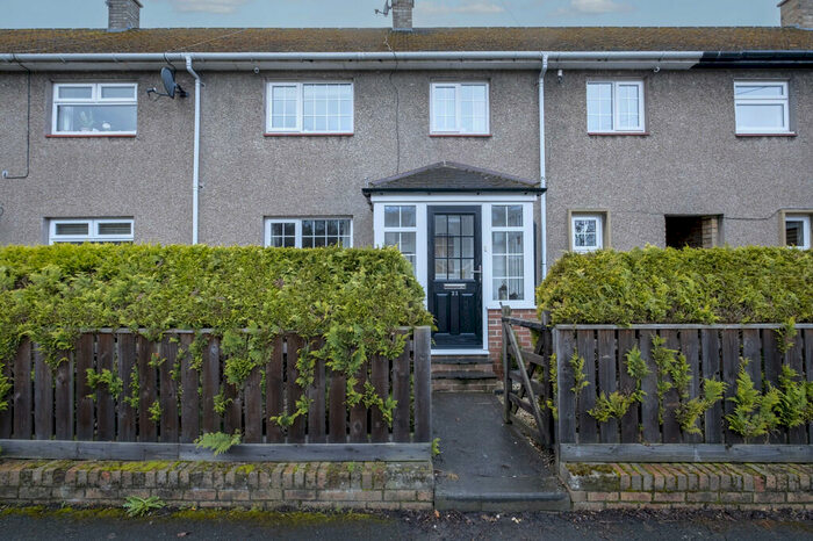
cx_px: 406
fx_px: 384
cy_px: 270
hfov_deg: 93.3
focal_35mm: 17
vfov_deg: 70.4
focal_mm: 11.5
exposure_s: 1/100
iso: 160
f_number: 9
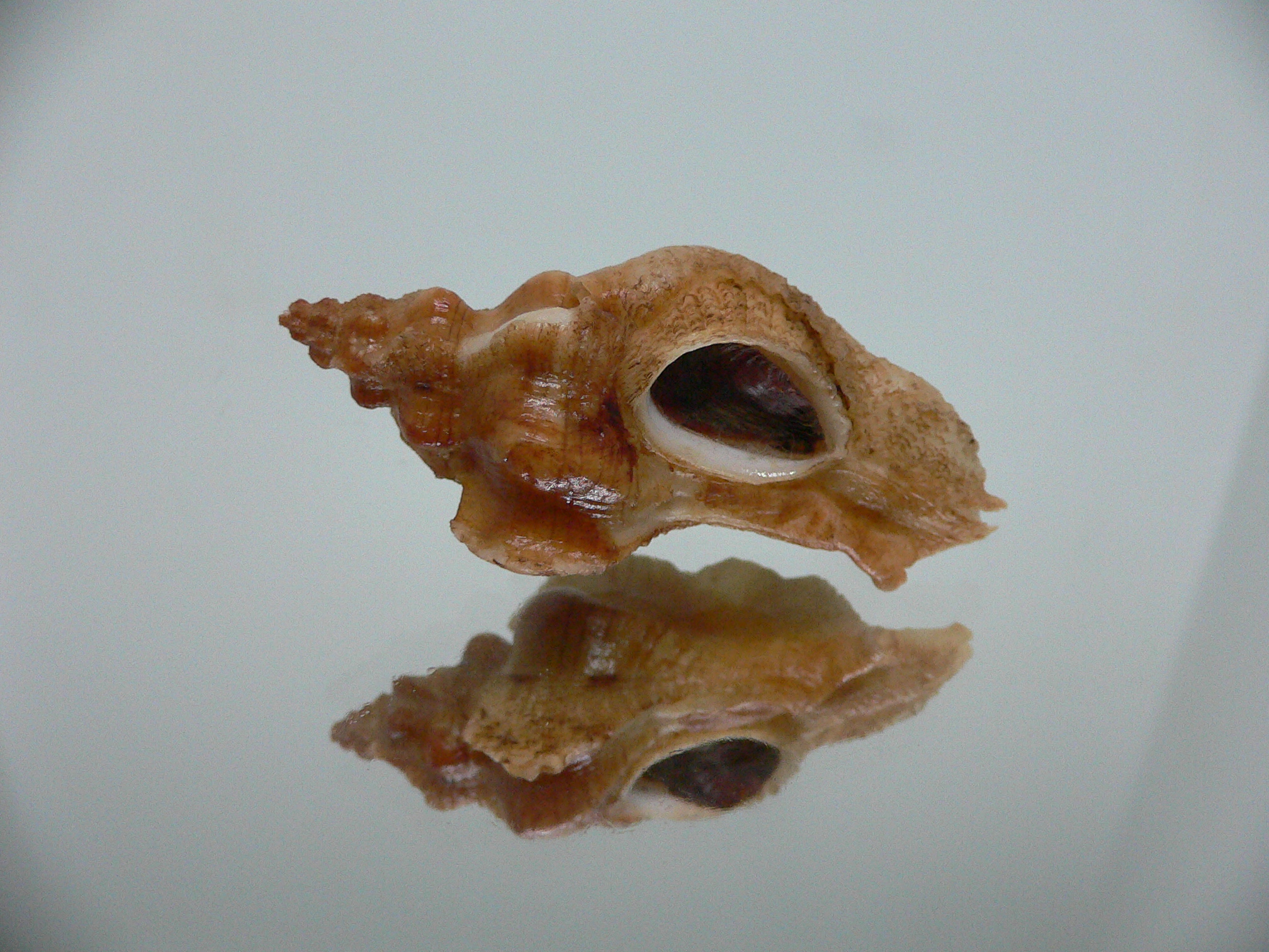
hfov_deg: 52.6
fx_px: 1283
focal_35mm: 35
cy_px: 476
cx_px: 634
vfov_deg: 40.7
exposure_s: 1/50
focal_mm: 4.6
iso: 200
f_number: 2.8
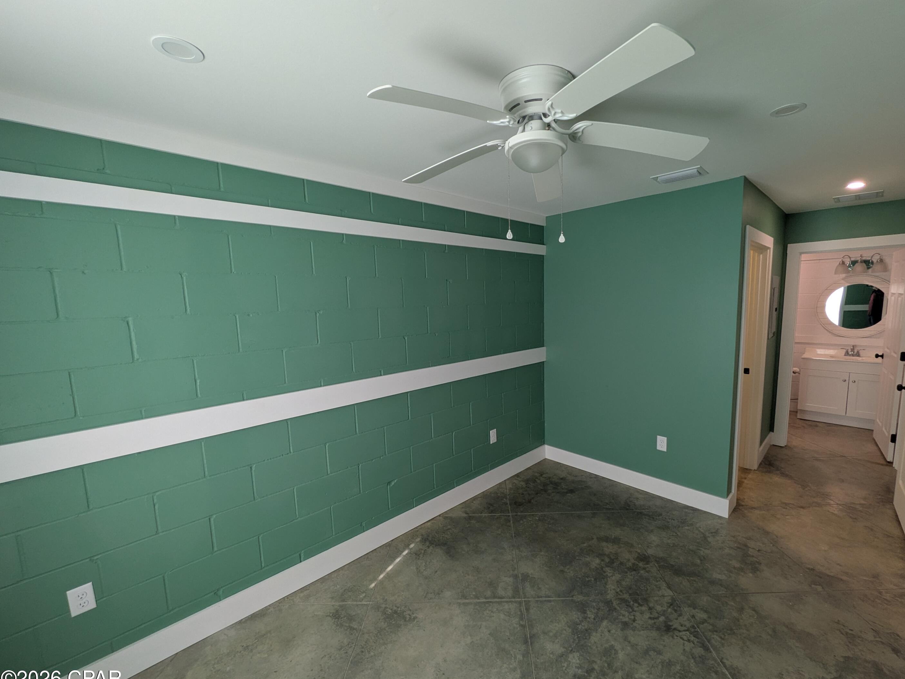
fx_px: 392
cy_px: 348
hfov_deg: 98.0
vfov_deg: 81.8
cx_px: 484
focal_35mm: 15
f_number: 2.2
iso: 53
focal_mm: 1.83
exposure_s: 1/24
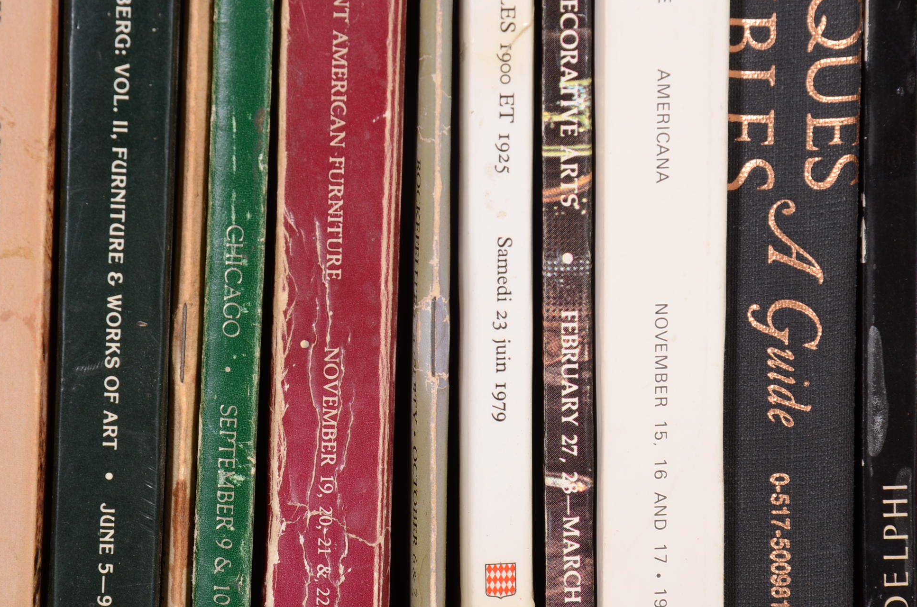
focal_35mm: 201
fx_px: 5100
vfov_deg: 6.8
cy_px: 351
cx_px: 347
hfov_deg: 10.3
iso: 125
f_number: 11
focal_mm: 105
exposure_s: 1/100
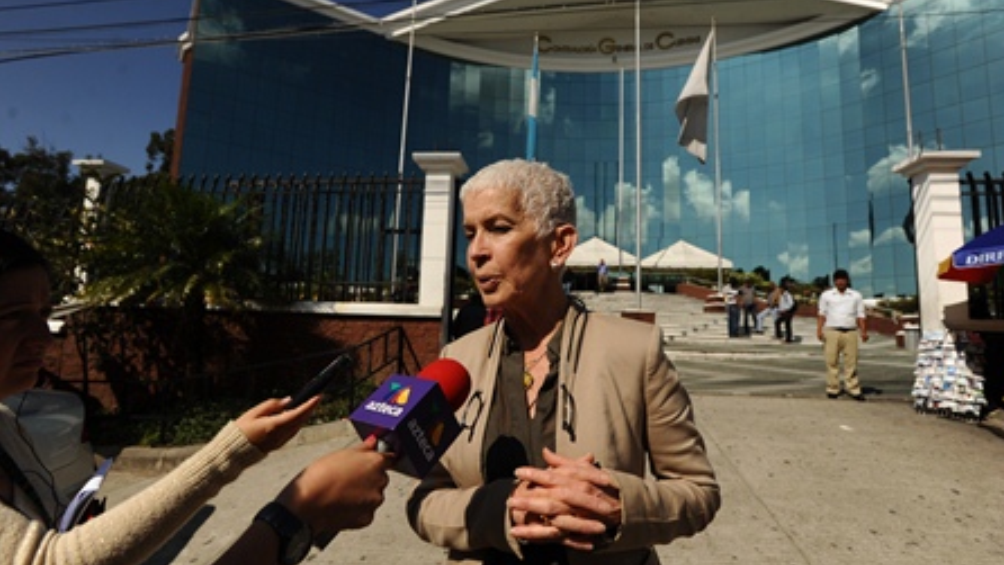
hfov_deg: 86.6
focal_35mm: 20
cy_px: 266
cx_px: 502
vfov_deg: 55.9
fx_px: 533
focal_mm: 19
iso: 250
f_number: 4.5
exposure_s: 1/3200
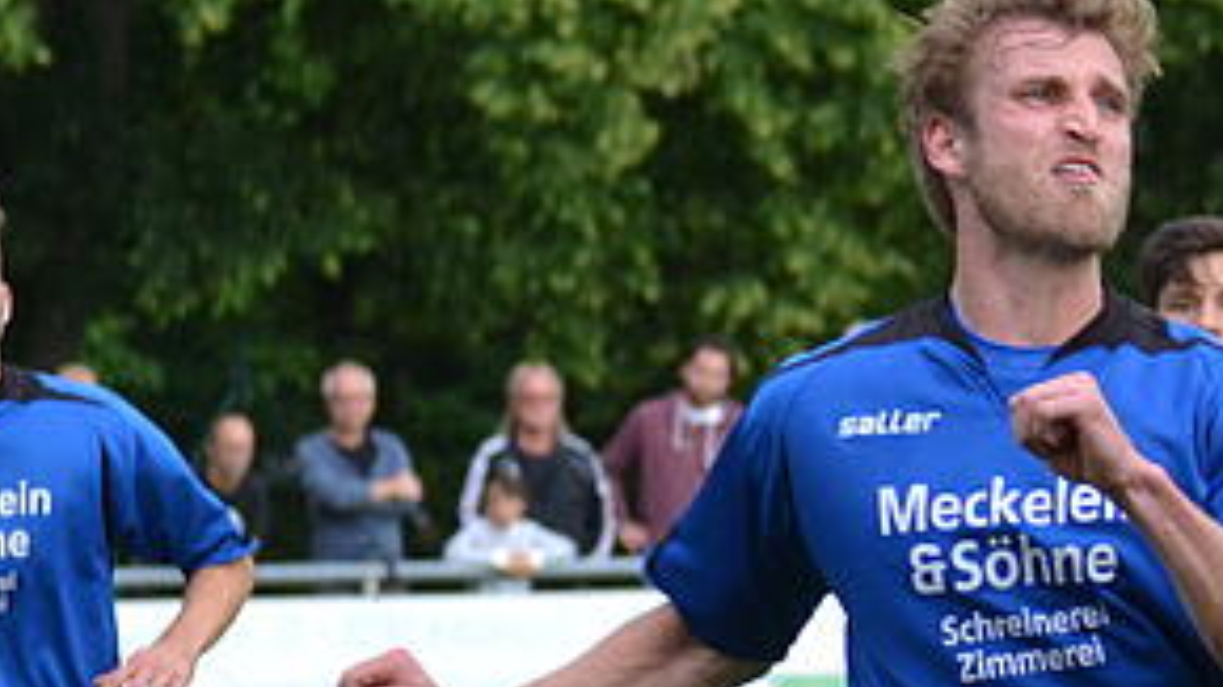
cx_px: 1619
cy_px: 636
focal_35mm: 539
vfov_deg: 2.3
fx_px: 17476
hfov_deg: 4.0
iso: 500
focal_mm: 92
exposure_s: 1/500
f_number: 4.2
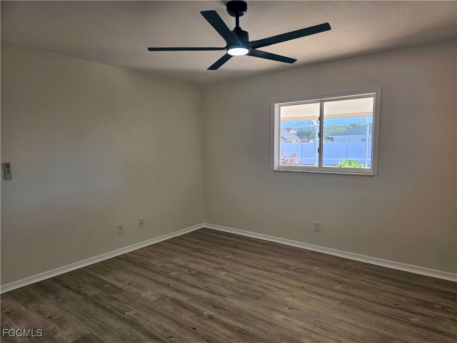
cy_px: 172
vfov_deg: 58.9
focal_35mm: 23
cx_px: 228
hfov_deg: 73.9
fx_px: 304
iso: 32
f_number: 1.7
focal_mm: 6.3
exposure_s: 1/120
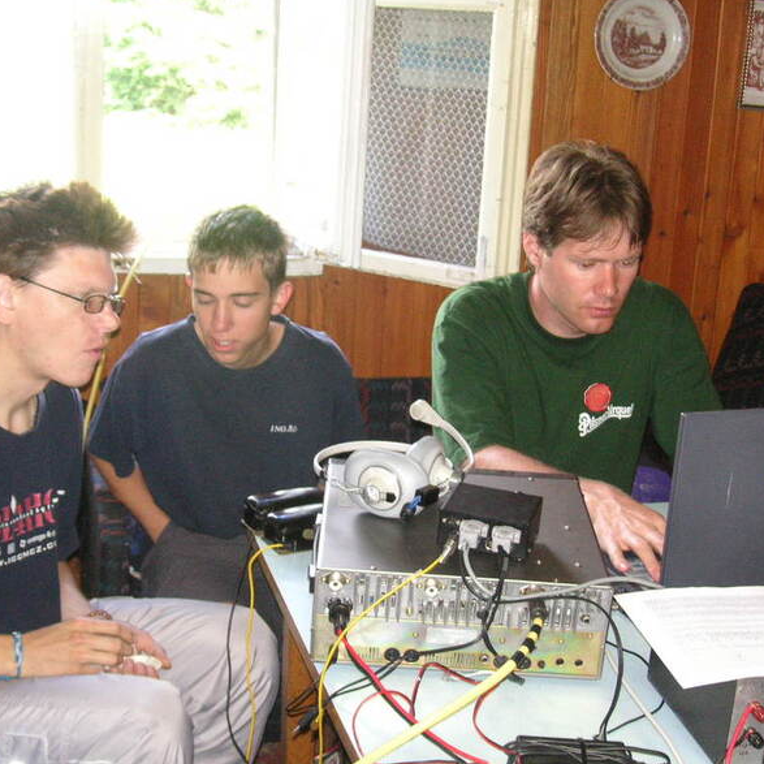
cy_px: 385
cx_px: 340
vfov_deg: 32.2
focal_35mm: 53
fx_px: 1323
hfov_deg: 32.2
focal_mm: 7.3
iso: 160
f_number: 3.1
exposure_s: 1/45
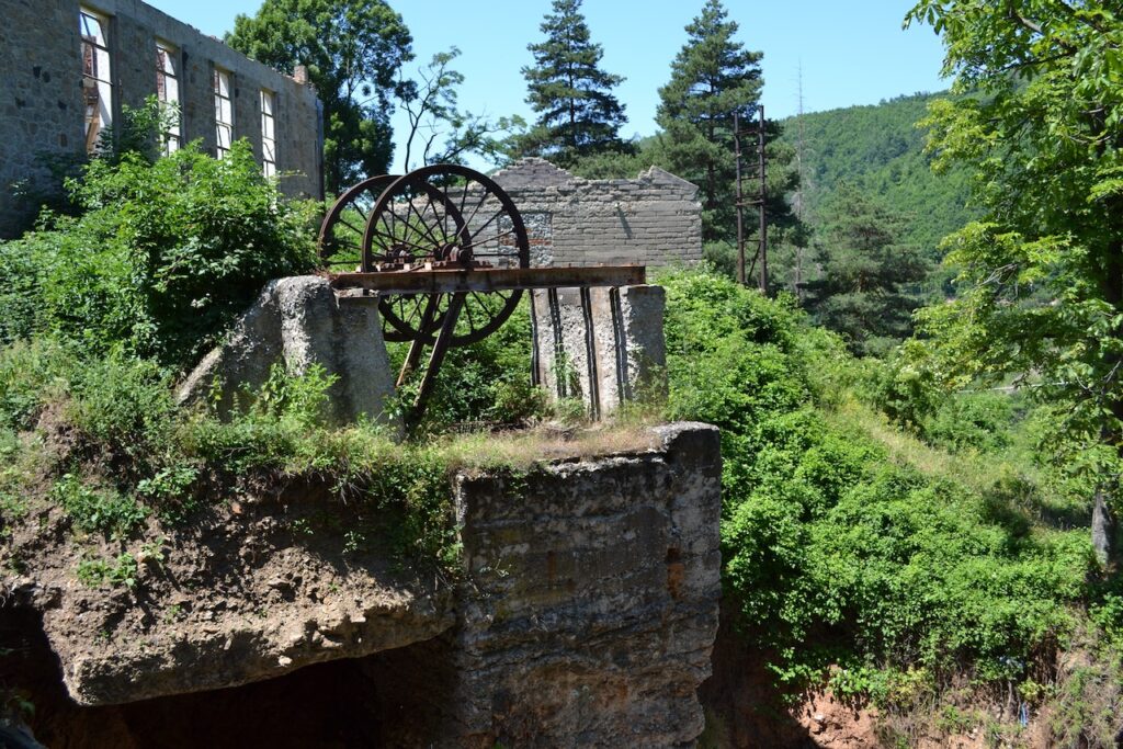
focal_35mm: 33
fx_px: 1029
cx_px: 562
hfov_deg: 57.2
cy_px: 374
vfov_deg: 40.0
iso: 100
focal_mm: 22
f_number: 7.1
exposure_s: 1/200
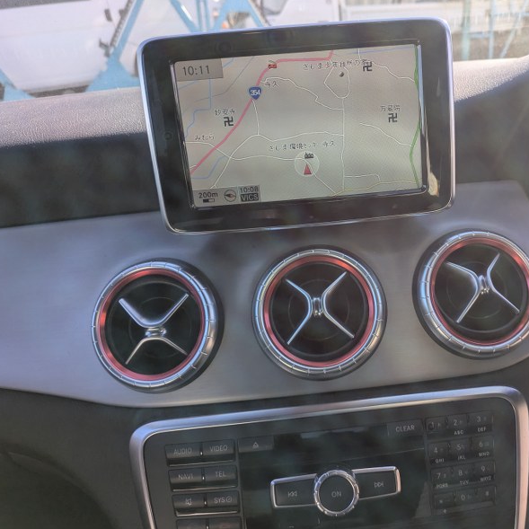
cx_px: 337
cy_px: 268
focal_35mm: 30
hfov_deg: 53.3
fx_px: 519
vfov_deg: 54.0
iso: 65
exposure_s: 1/534
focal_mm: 5.43
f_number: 1.89
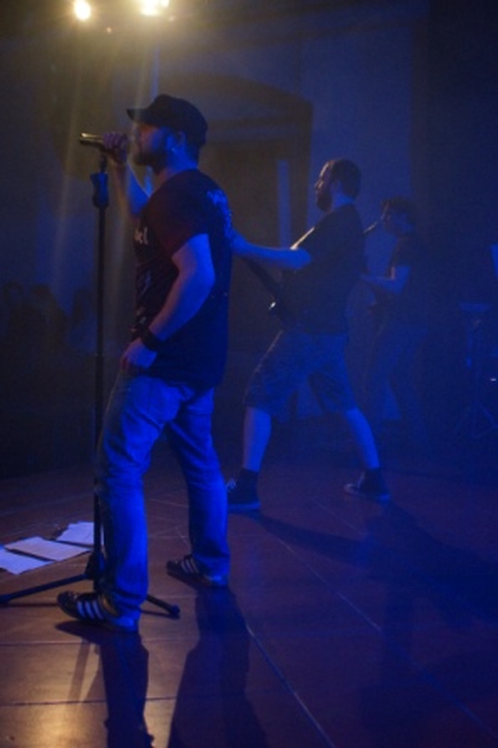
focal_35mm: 42
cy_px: 374
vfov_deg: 46.4
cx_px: 249
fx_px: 873
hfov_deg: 31.8
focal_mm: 28
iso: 3200
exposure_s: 1/160
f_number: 4
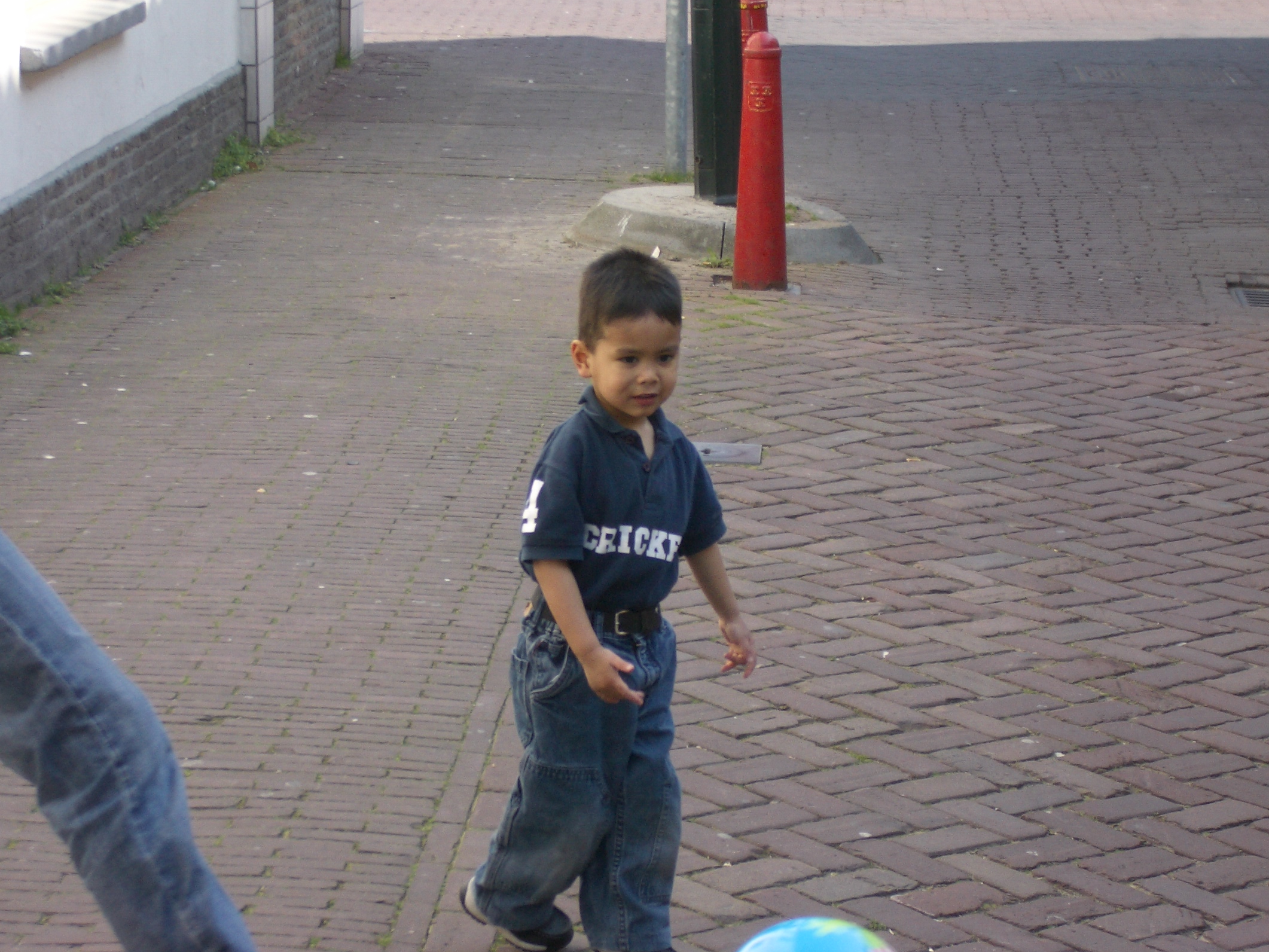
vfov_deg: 13.0
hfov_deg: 17.3
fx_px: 4180
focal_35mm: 114
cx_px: 603
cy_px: 460
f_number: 4.8
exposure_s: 1/160
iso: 50
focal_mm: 17.4
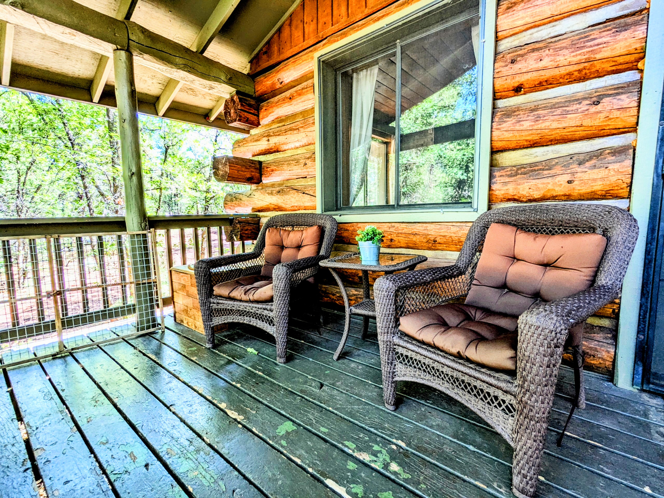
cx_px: 332
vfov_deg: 78.1
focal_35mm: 16
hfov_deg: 94.5
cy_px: 249
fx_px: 307
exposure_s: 1/116
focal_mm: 2.35
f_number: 2.2
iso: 37
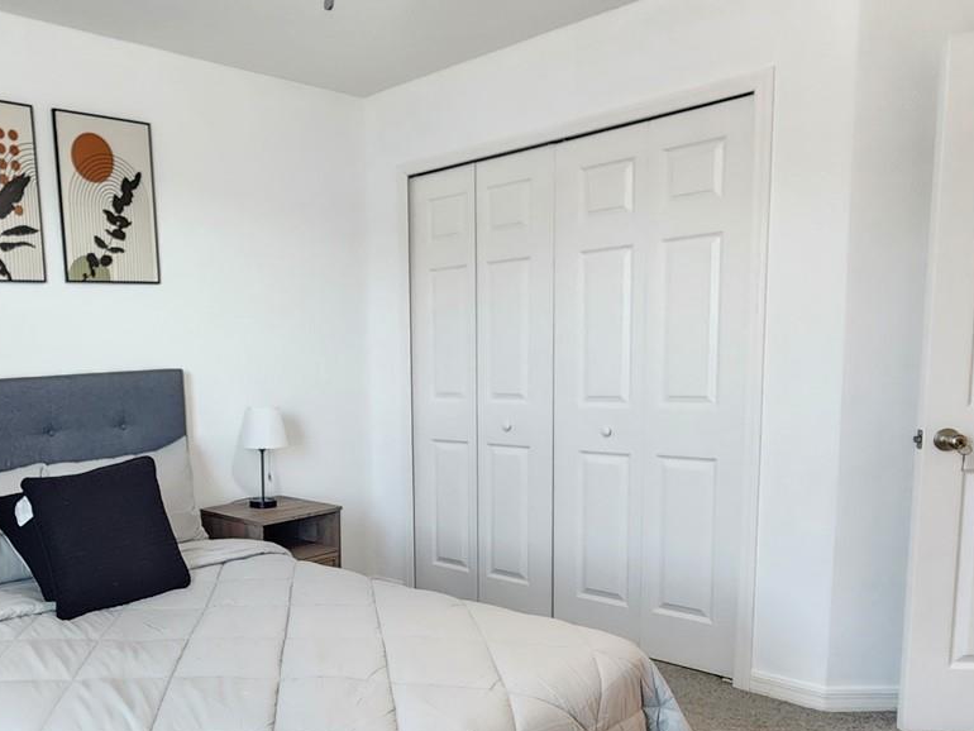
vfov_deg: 50.8
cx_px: 285
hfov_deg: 62.7
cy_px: 465
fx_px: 760
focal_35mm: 27
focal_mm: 2.2
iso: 500
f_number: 2.2
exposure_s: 1/30
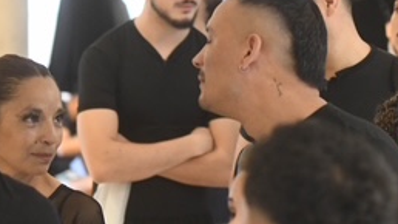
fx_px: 2880
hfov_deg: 7.8
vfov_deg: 4.4
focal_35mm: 273
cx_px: 440
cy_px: 88
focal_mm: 70
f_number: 2.8
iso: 3200
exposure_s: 1/125
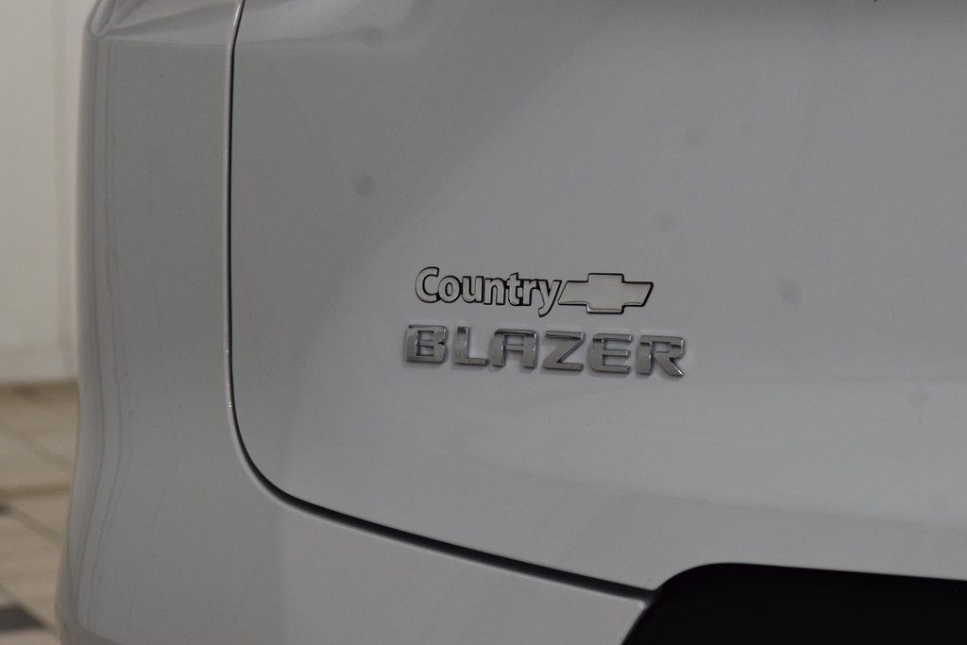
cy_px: 322
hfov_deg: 19.5
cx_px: 484
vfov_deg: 13.0
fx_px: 2821
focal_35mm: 105
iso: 1600
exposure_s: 1/125
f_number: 7.1
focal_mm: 70
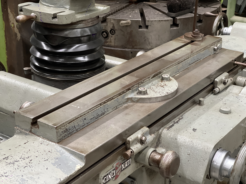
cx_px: 123
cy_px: 92
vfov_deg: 22.9
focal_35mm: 64
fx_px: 455
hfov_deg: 30.3
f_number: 2.2
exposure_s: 1/40
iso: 320
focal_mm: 7.5
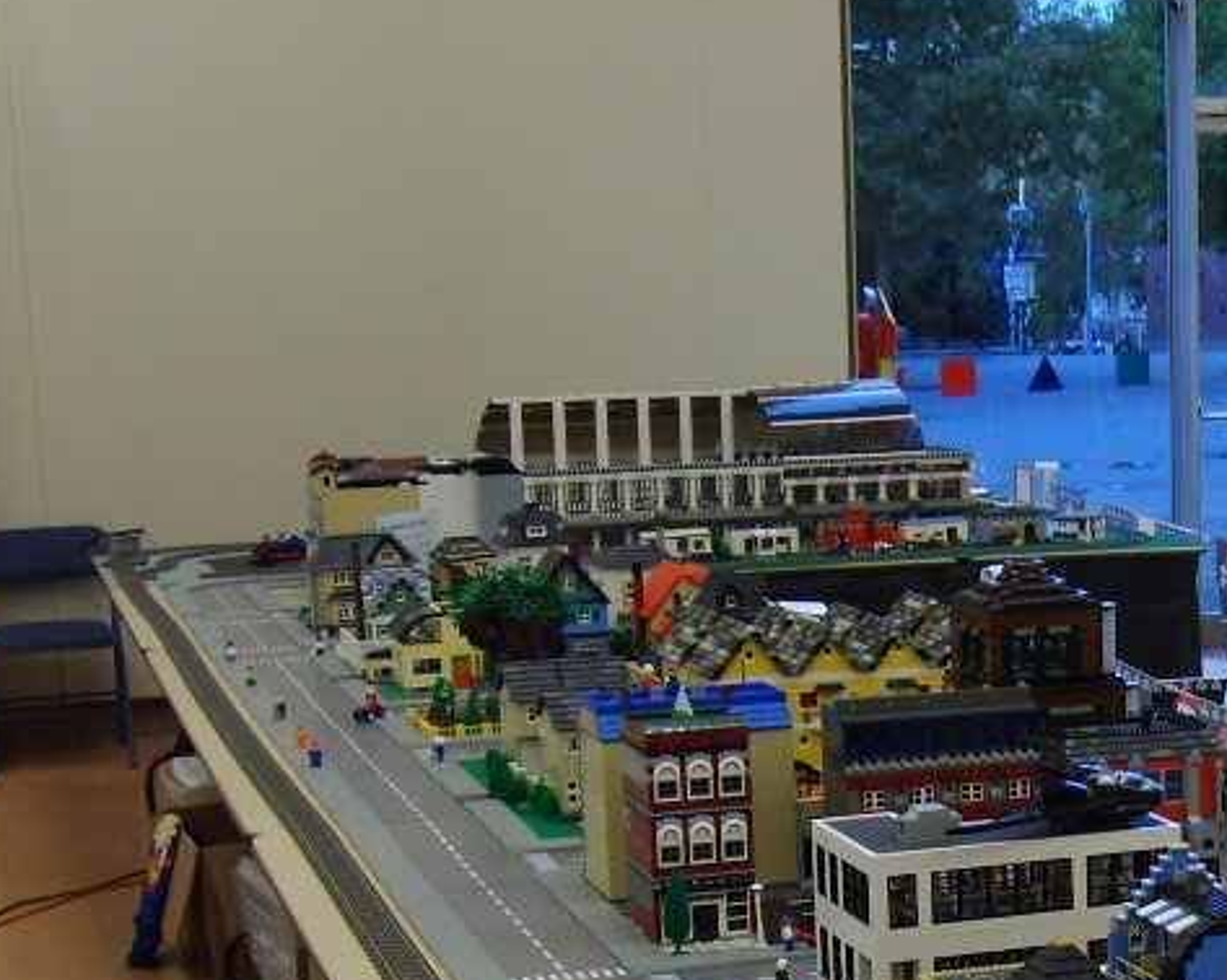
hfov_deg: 24.9
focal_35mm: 74
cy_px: 977
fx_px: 2686
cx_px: 1128
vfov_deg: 20.1
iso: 100
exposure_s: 1/30
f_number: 2.8
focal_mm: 5.8
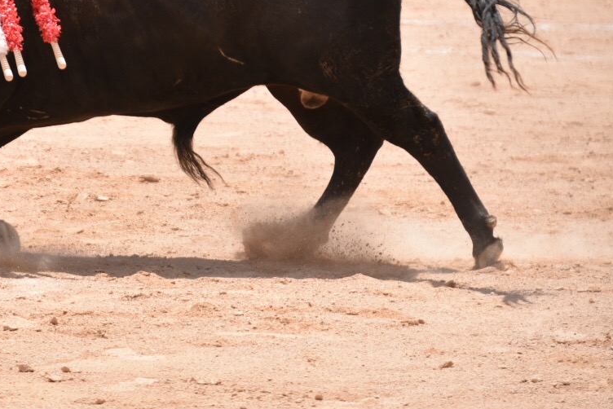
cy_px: 53
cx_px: -42
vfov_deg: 3.8
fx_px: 6234
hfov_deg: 5.6
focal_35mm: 366
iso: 400
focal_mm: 170
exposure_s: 1/1600
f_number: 5.6
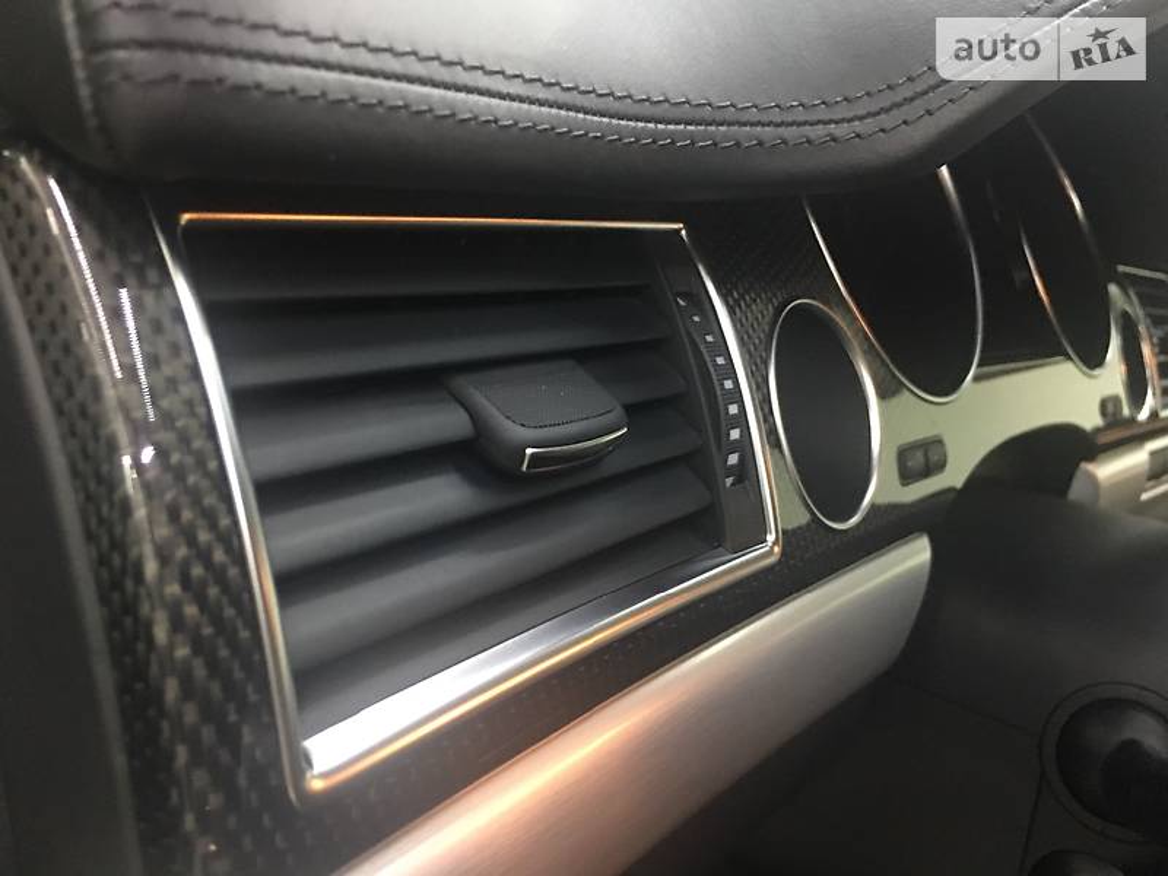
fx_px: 979
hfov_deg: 61.7
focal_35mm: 29
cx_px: 584
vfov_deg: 48.2
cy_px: 438
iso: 125
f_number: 2.2
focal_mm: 4.2
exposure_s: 1/8
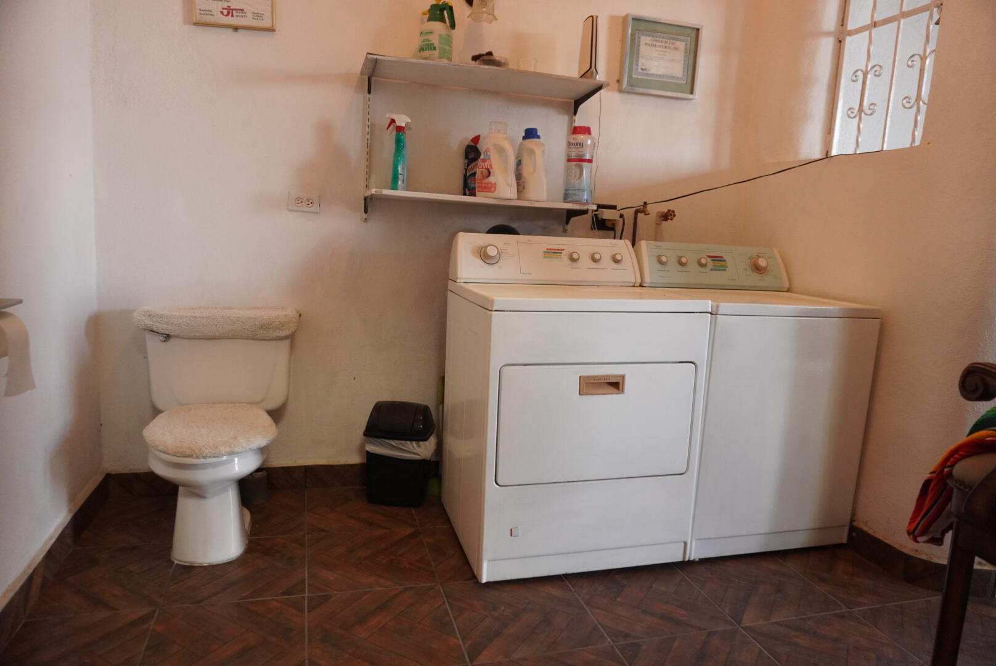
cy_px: 333
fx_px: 664
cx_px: 498
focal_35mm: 24
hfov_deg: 73.7
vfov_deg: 53.2
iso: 1600
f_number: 3.5
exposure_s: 1/200
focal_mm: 16
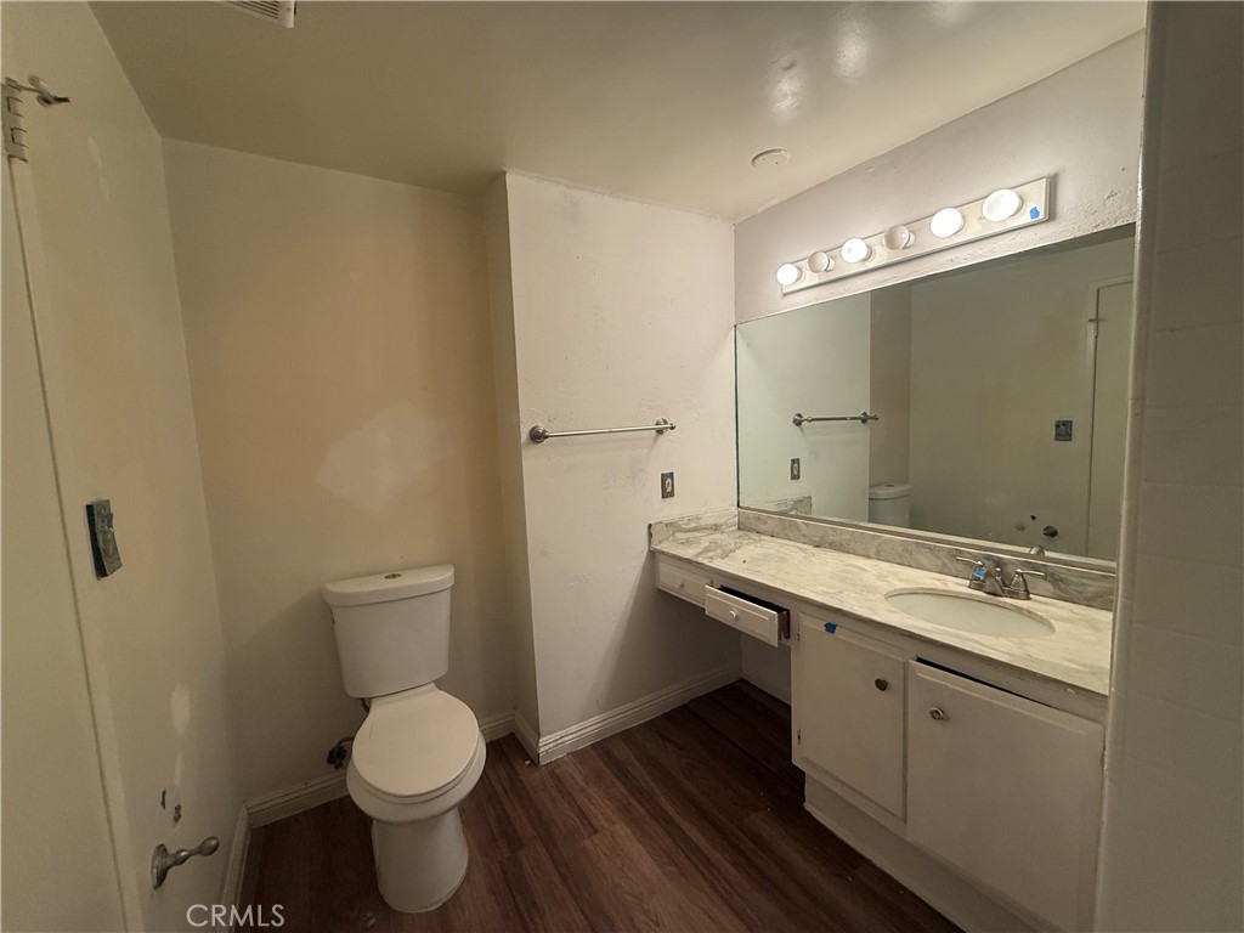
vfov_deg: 85.7
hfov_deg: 102.1
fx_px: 503
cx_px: 622
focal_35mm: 14
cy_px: 466
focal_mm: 2.22
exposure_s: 1/120
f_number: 2.2
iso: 200
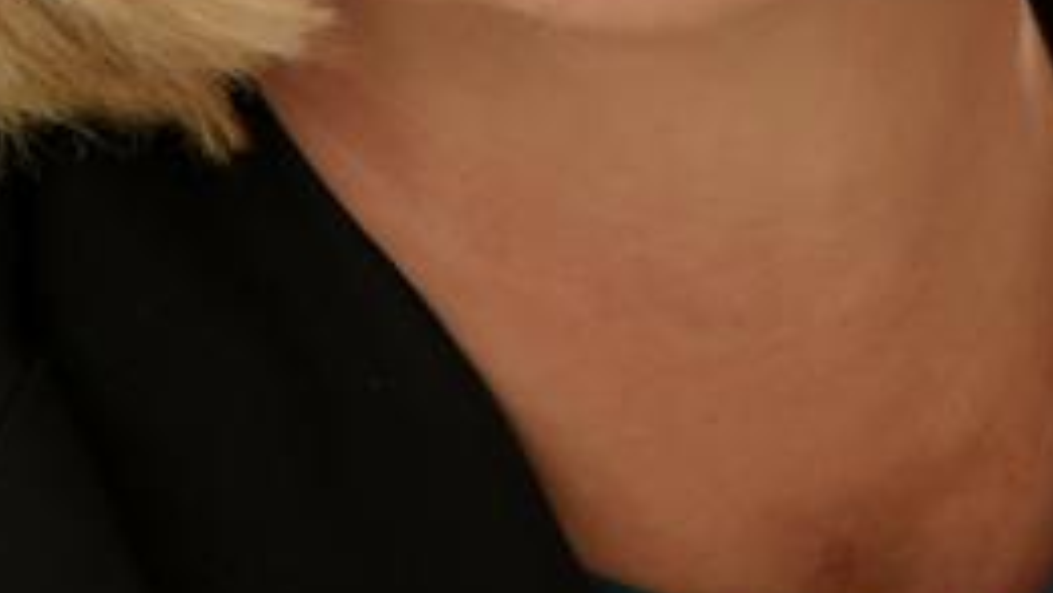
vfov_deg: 1.1
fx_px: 30472
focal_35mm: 1091
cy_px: -619
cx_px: 944
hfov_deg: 2.0
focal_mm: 170
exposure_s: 1/500
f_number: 5.6
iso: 640
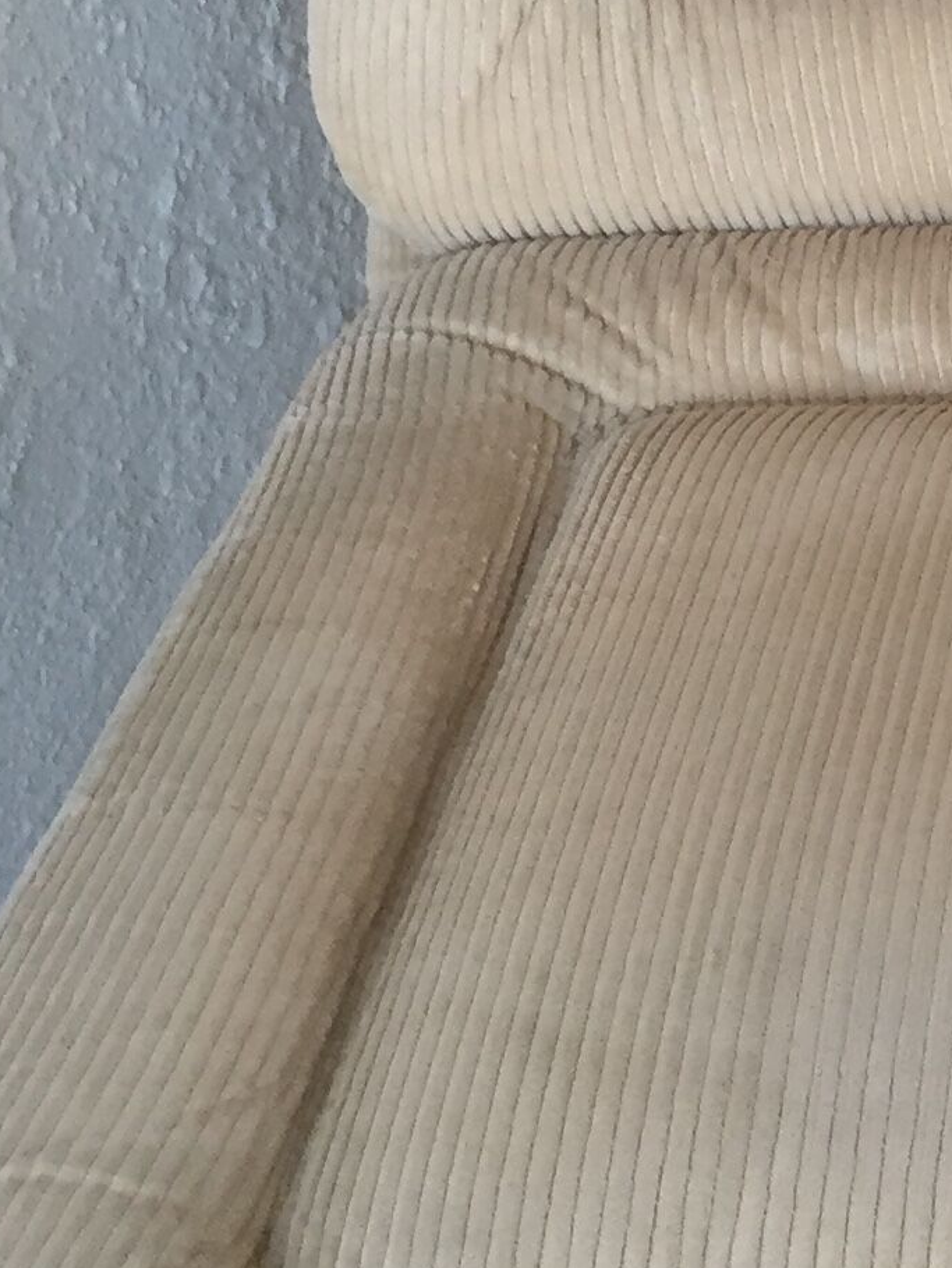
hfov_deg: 13.8
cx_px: 1179
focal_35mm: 104
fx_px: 3812
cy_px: 237
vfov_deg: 18.7
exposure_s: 1/33
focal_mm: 4.15
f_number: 2.2
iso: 100
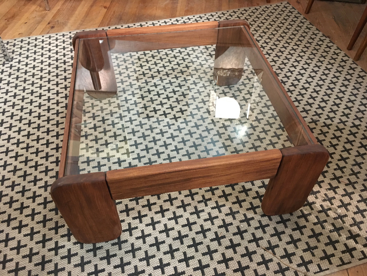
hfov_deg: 61.7
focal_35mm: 29
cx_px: 184
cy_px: 138
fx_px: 307
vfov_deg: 48.2
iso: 400
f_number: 2.2
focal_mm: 4.15
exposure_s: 1/17
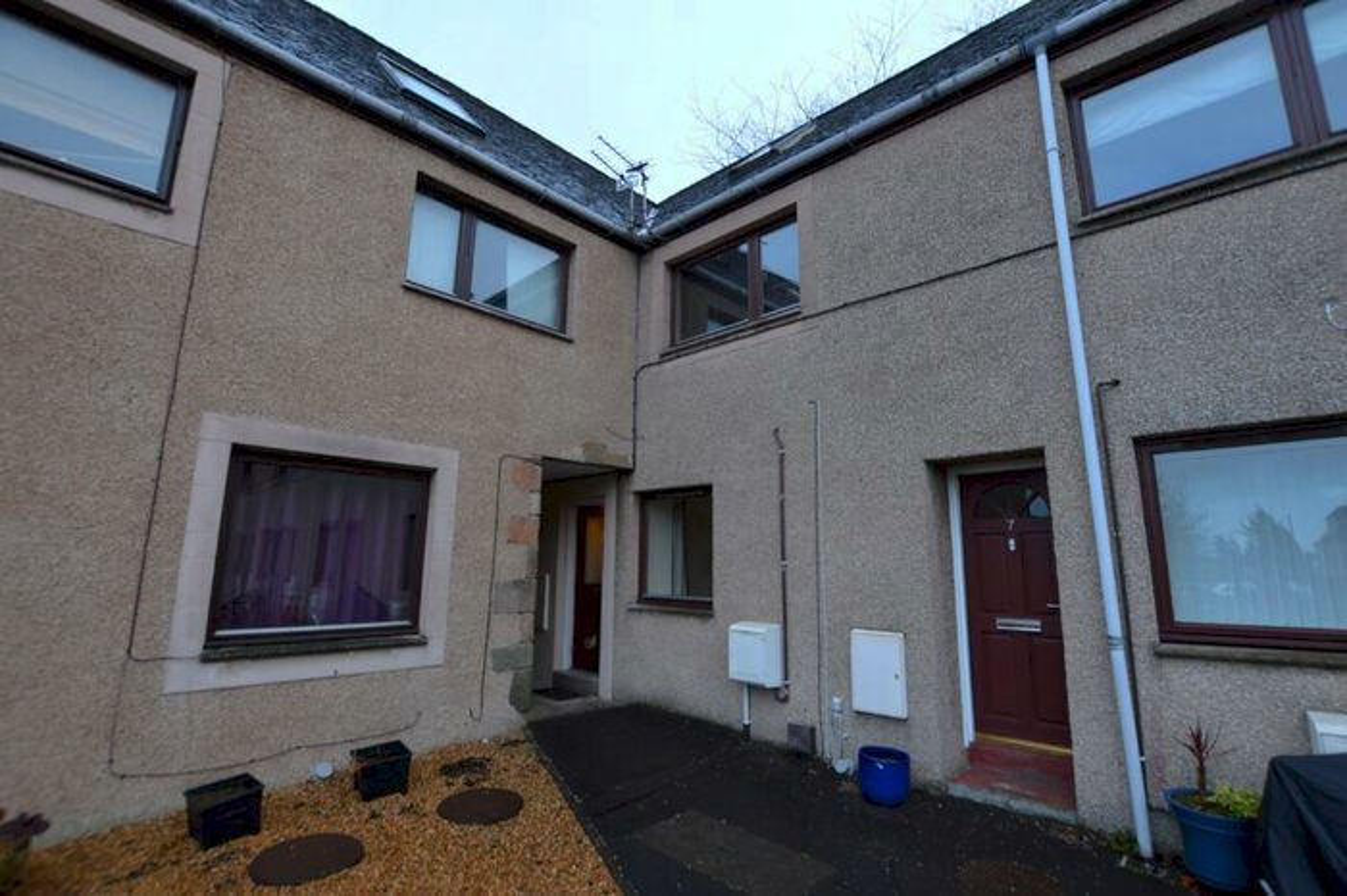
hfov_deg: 100.4
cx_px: 674
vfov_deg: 77.3
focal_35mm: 15
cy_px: 448
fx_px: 561
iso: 220
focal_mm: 10
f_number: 5.6
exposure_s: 1/125
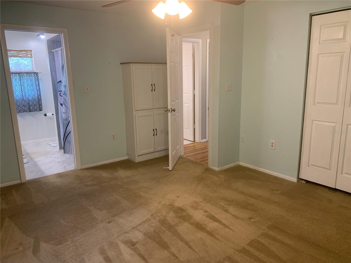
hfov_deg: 67.3
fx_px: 264
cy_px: 132
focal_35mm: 26
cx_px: 176
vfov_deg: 53.1
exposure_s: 1/60
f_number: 1.8
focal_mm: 4.25
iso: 160
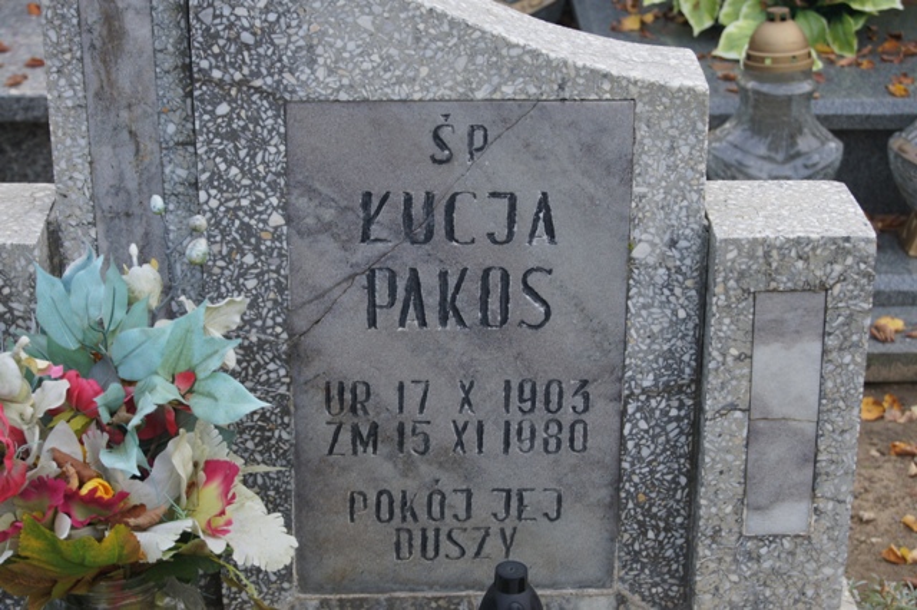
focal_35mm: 82
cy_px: 305
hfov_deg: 24.6
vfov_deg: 16.5
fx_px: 2100
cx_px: 458
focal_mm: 55
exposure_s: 1/125
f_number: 6.3
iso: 200
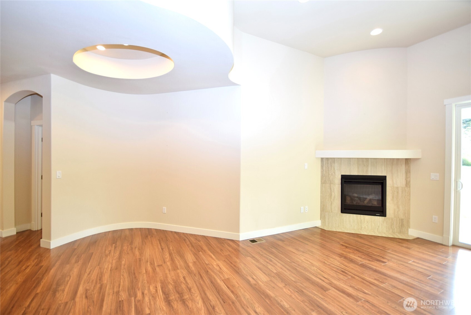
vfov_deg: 77.4
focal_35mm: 15
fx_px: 196
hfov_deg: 100.4
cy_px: 158
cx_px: 236
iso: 400
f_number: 4.5
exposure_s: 1/80
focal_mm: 10
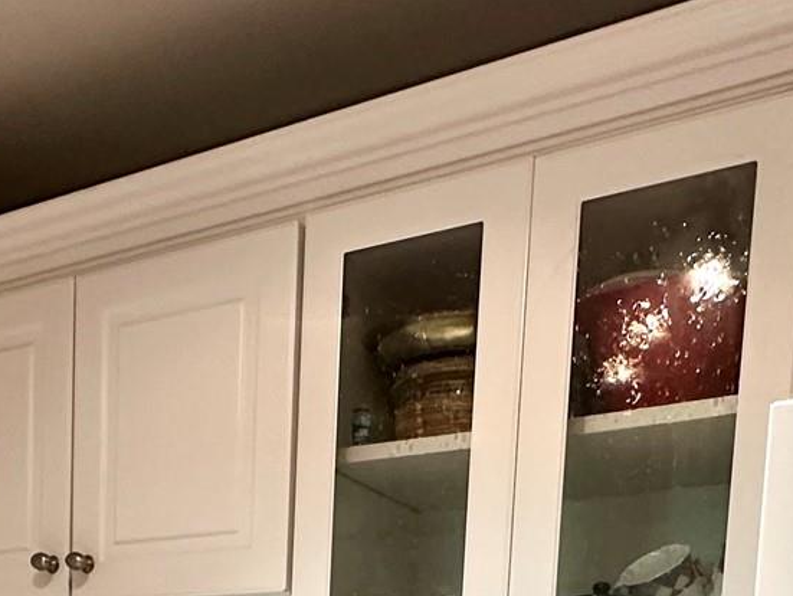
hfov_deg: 36.7
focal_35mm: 52
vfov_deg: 22.1
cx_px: 327
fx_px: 1192
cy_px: 943
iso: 250
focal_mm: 2.22
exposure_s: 1/60
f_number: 2.2
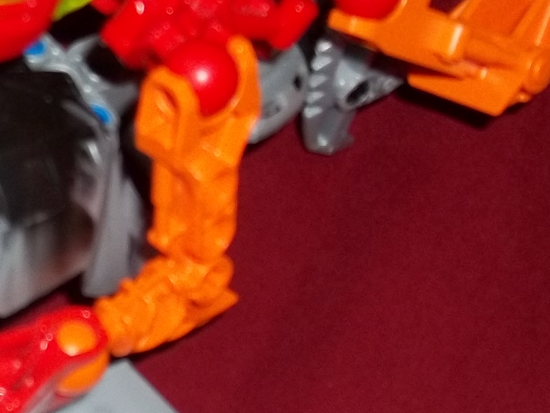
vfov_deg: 12.9
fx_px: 1828
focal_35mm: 115
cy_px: 299
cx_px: -41
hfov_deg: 16.6
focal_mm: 5.9
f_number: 3.3
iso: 64
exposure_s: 1/30
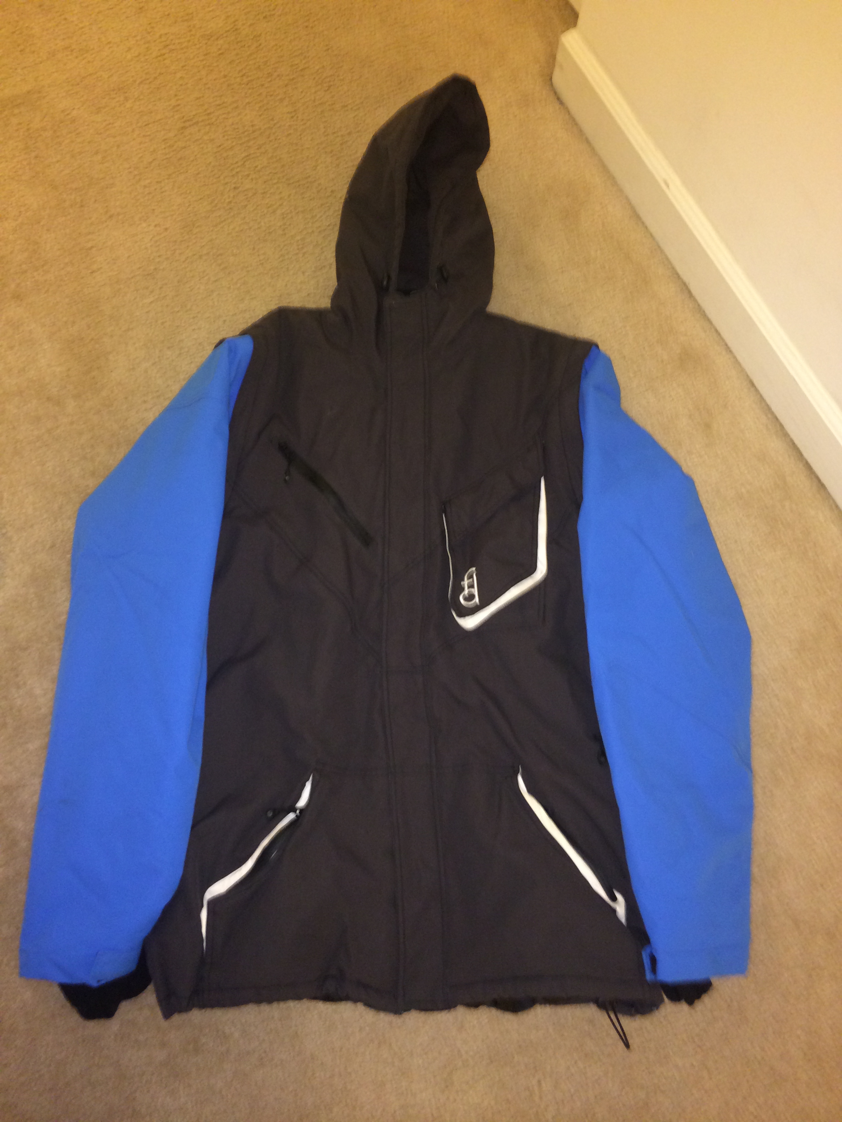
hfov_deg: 46.8
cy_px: 561
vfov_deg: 60.0
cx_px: 421
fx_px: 973
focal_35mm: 30
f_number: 2.2
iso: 160
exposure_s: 1/16
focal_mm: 4.12
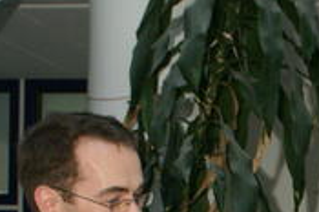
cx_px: 487
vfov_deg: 9.8
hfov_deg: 14.5
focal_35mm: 132
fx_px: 1168
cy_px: 374
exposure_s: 1/60
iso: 800
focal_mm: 24
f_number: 5.6
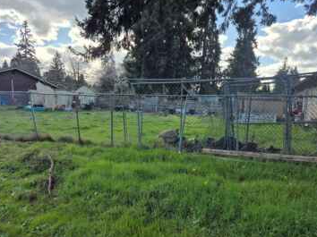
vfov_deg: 53.0
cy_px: 124
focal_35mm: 26
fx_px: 238
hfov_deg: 67.3
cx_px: 166
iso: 25
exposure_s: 1/1268
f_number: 1.8
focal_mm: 5.4
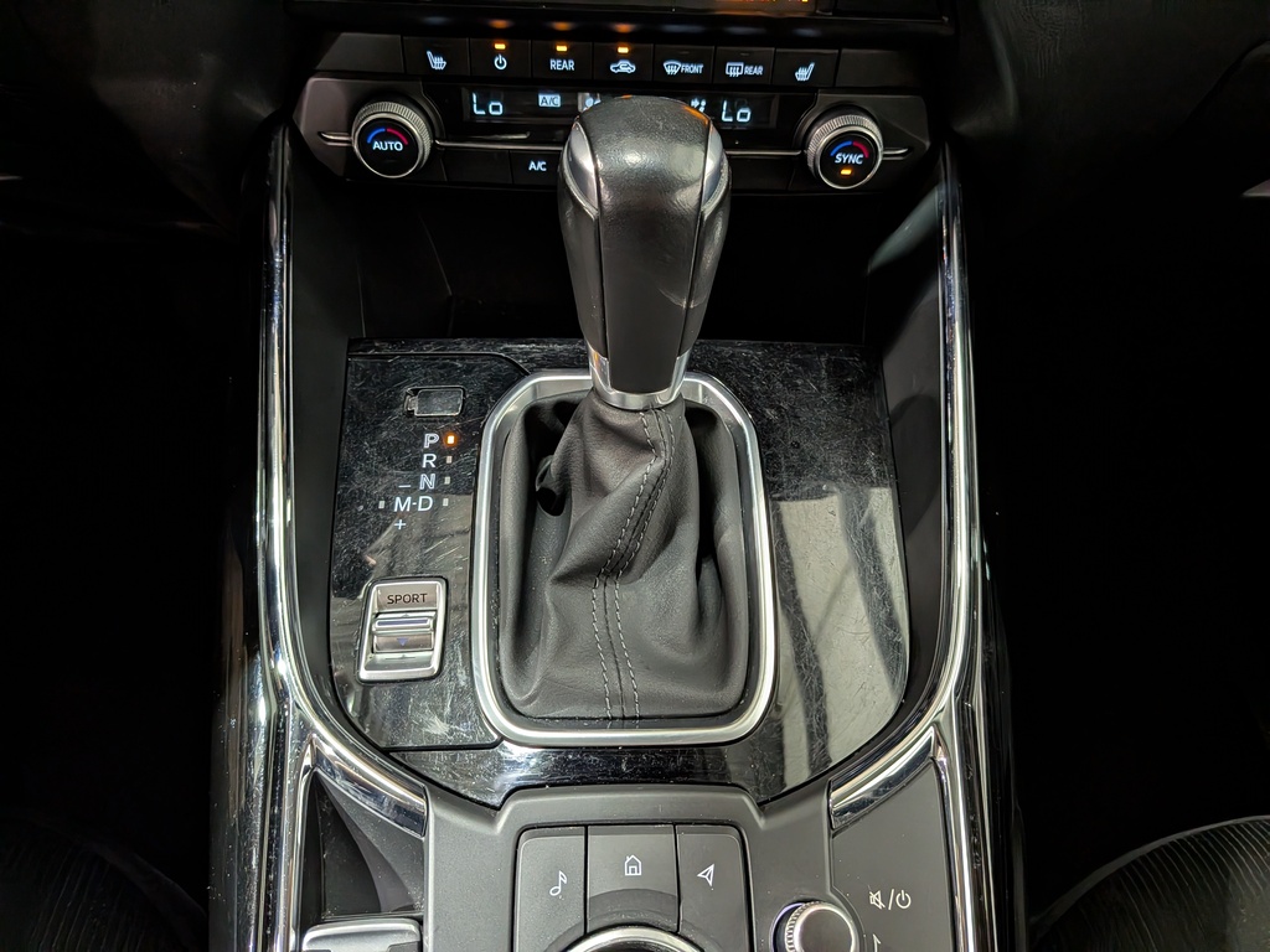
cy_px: 476
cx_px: 635
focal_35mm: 24
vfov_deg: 56.8
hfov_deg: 71.6
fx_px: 881
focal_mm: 4.53
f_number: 1.7
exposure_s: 1/50
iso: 695
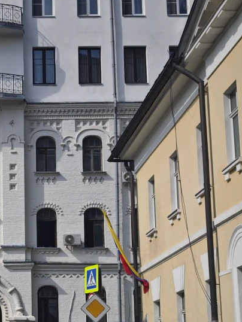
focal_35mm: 78
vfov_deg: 24.7
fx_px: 726
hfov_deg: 18.3
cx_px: -11
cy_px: 241
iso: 50
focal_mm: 8.72
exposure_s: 1/1967
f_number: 2
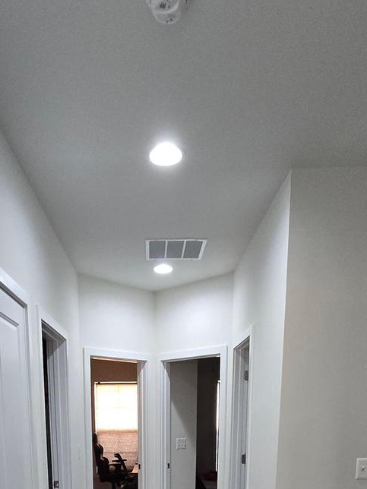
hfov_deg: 45.0
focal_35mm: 31
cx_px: 132
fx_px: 438
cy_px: 504
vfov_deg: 47.0
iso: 320
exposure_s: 1/60
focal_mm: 2.2
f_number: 2.2
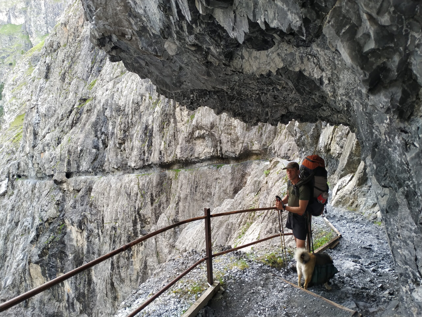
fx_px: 293
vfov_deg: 56.8
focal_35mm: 24
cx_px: 211
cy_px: 158
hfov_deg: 71.6
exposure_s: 1/141
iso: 100
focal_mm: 3.94
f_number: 1.9
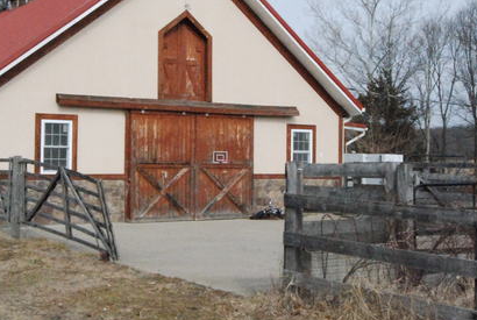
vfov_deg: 23.8
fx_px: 757
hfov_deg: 34.8
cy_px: 104
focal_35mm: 57
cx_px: 178
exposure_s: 1/1250
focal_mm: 18
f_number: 18
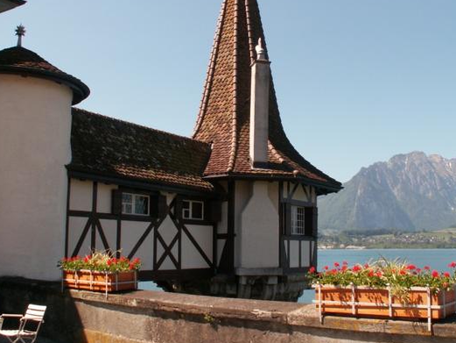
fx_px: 567
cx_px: 242
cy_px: 143
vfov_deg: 33.5
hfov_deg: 43.8
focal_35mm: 43
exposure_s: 1/200
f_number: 5.6
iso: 50
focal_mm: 5.86
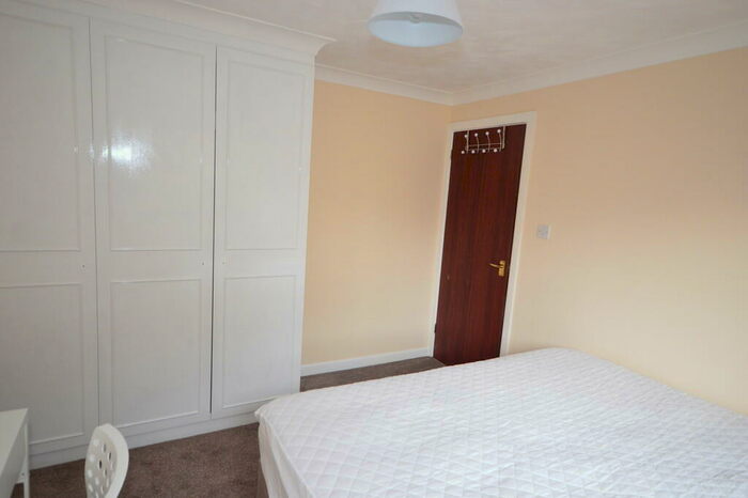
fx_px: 436
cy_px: 249
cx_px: 374
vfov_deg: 59.4
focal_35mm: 21
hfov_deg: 81.2
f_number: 4.8
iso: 400
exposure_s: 1/60
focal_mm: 14
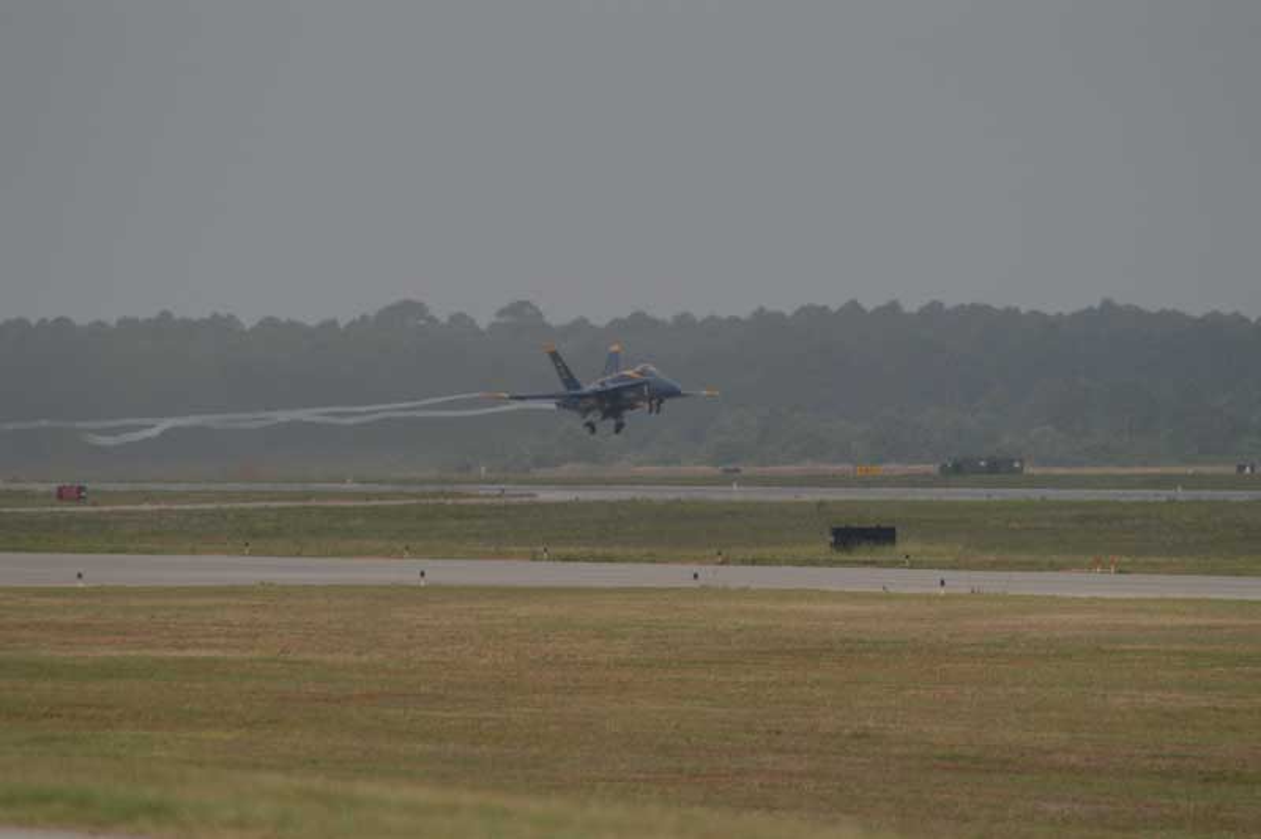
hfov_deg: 4.6
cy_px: 420
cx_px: 630
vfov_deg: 3.0
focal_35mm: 450
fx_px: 15749
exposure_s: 1/2000
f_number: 5.6
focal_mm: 300
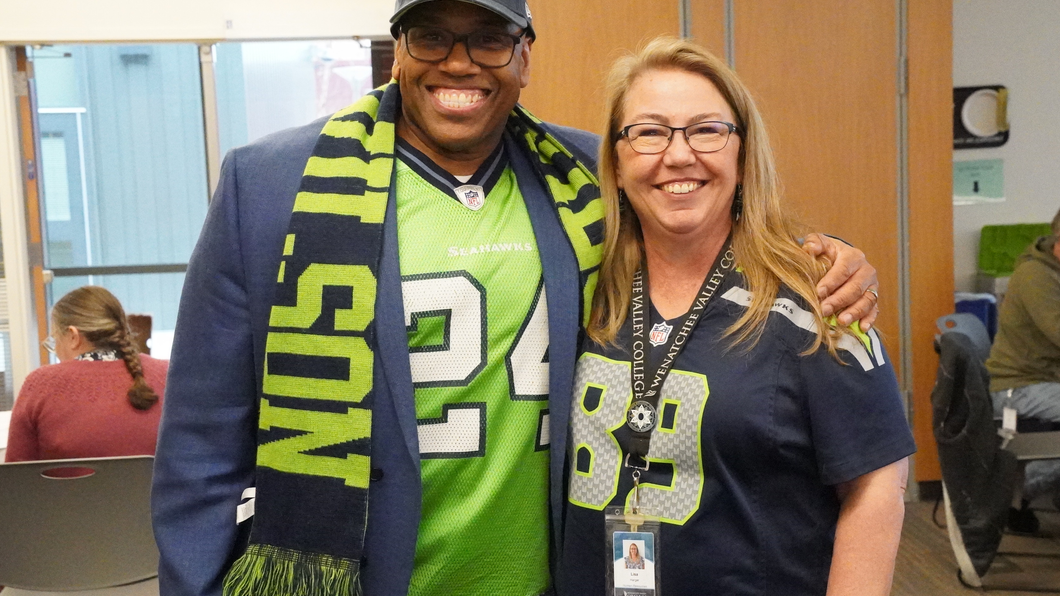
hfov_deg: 35.4
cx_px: 563
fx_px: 1658
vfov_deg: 20.4
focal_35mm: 59
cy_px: 320
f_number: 8
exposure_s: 1/400
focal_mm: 48
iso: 51200
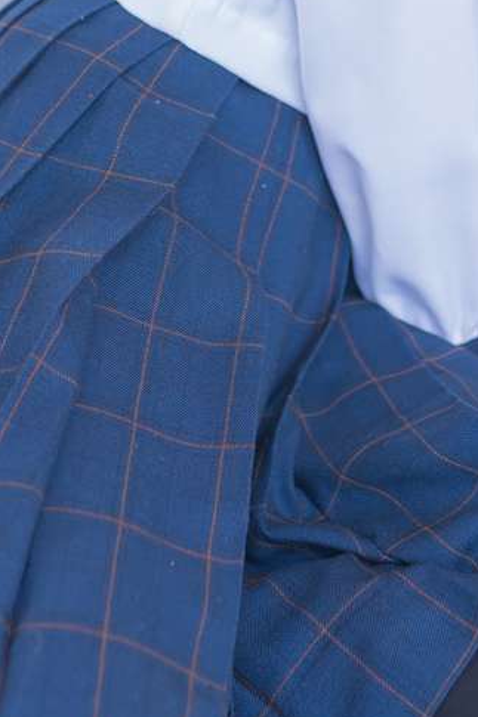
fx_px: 2591
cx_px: 366
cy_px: -132
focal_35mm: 130
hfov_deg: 10.5
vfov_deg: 15.2
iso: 100
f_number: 2
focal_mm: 35
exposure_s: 1/200
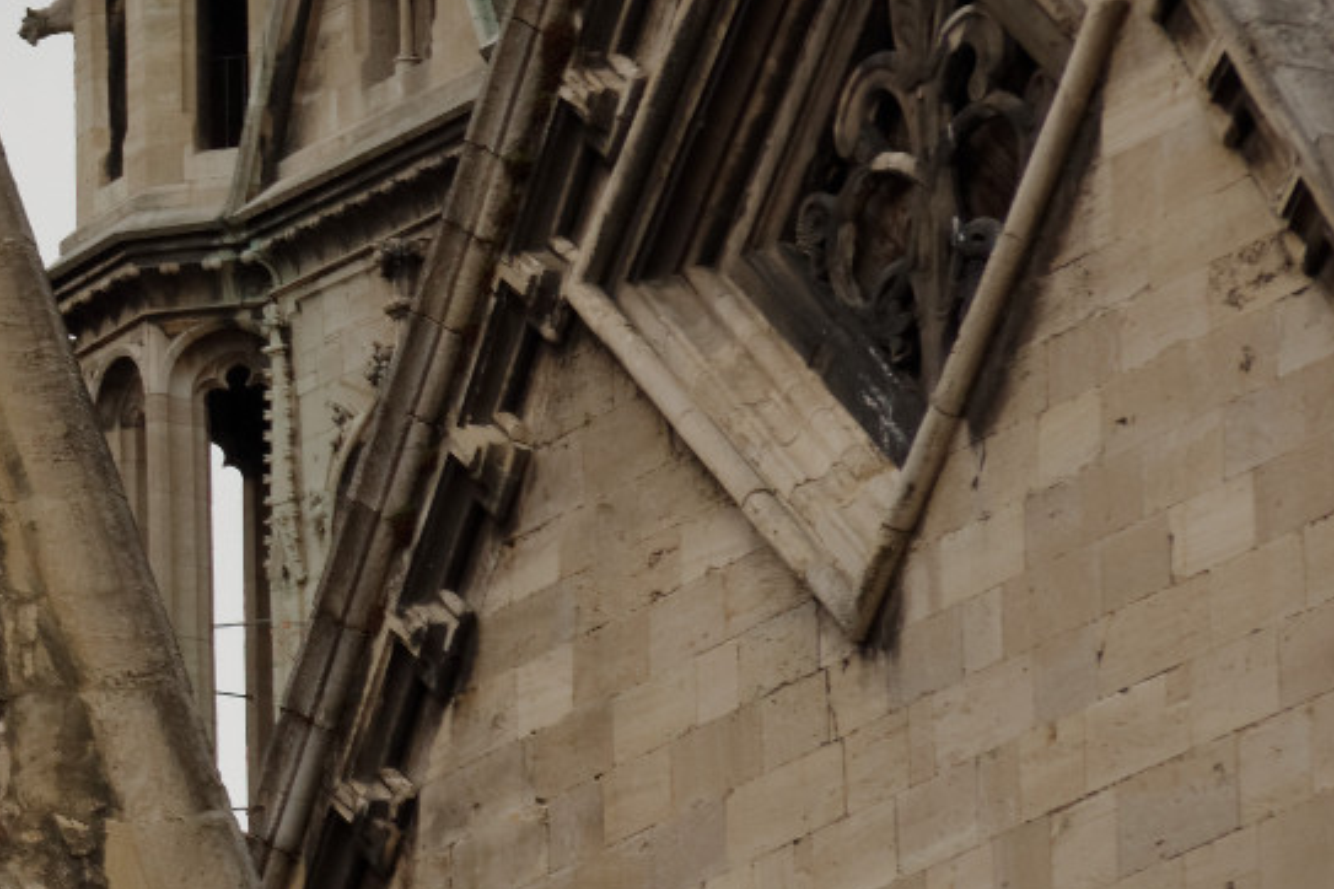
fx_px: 16340
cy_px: -171
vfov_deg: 3.1
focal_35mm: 441
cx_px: -1152
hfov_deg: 4.6
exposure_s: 1/125
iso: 400
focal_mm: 78
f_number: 8
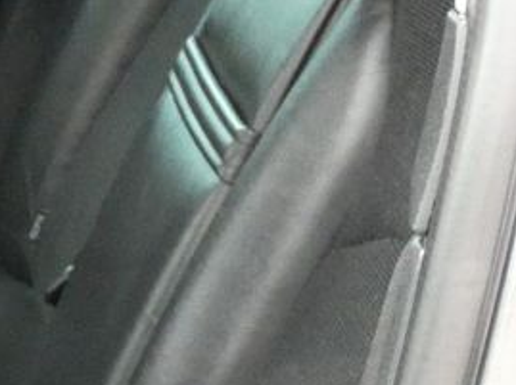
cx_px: -313
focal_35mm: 183
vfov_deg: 8.1
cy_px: 272
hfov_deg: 10.4
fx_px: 2724
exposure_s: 1/30
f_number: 5.6
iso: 1600
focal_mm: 8.6
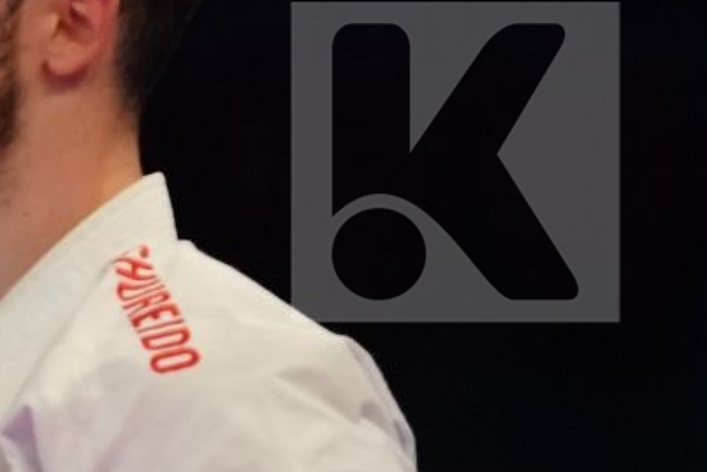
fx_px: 26393
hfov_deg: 1.5
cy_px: 785
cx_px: -737
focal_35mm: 1344
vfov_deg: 1.0
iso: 2000
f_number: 2.8
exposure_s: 1/250
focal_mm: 200
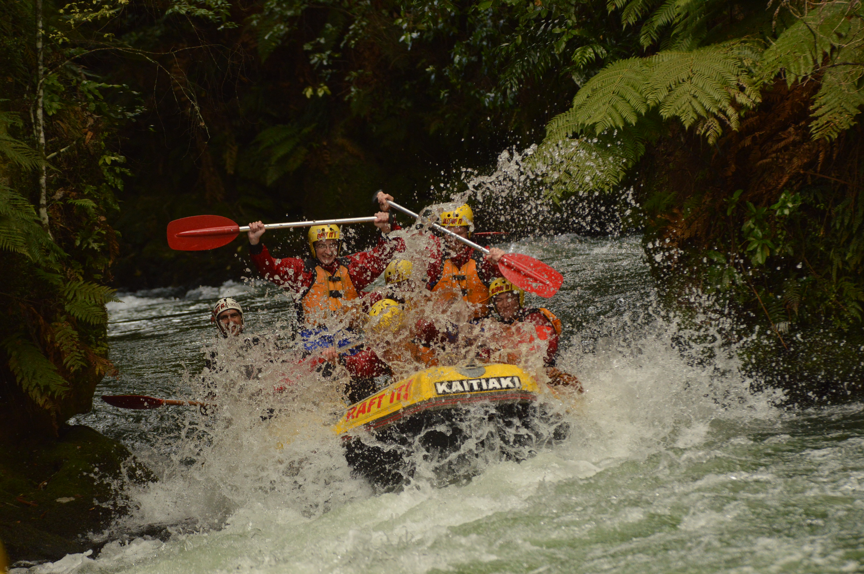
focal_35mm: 300
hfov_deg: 6.9
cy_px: 287
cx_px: 432
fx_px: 7194
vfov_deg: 4.6
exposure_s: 1/800
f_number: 5
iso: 800
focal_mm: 200
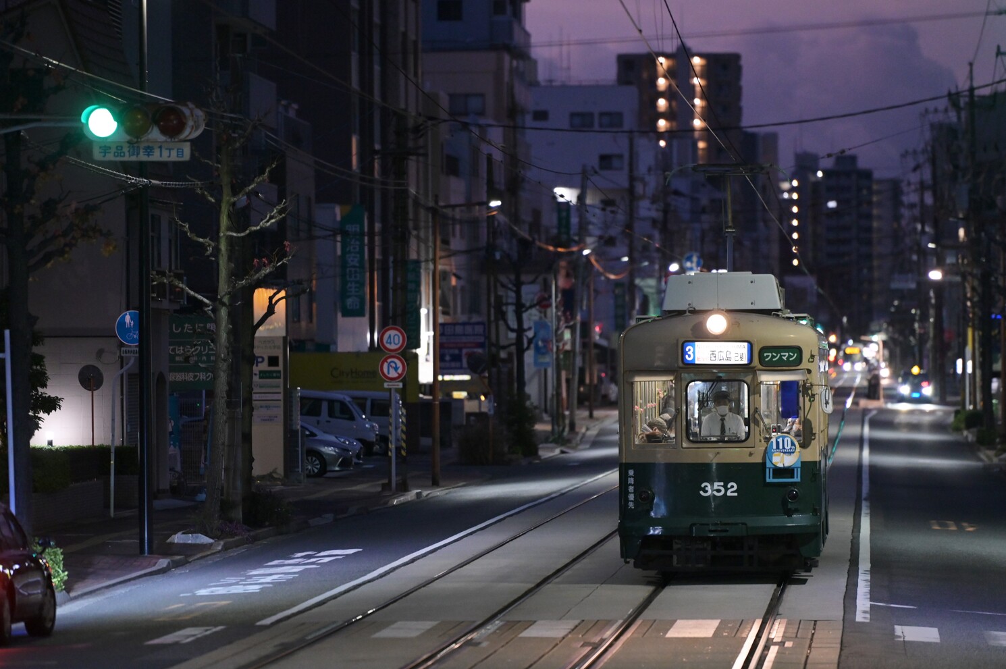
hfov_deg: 10.3
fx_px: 5584
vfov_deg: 6.9
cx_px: 503
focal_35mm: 200
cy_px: 334
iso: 3200
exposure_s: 1/100
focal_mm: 200
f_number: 2.8
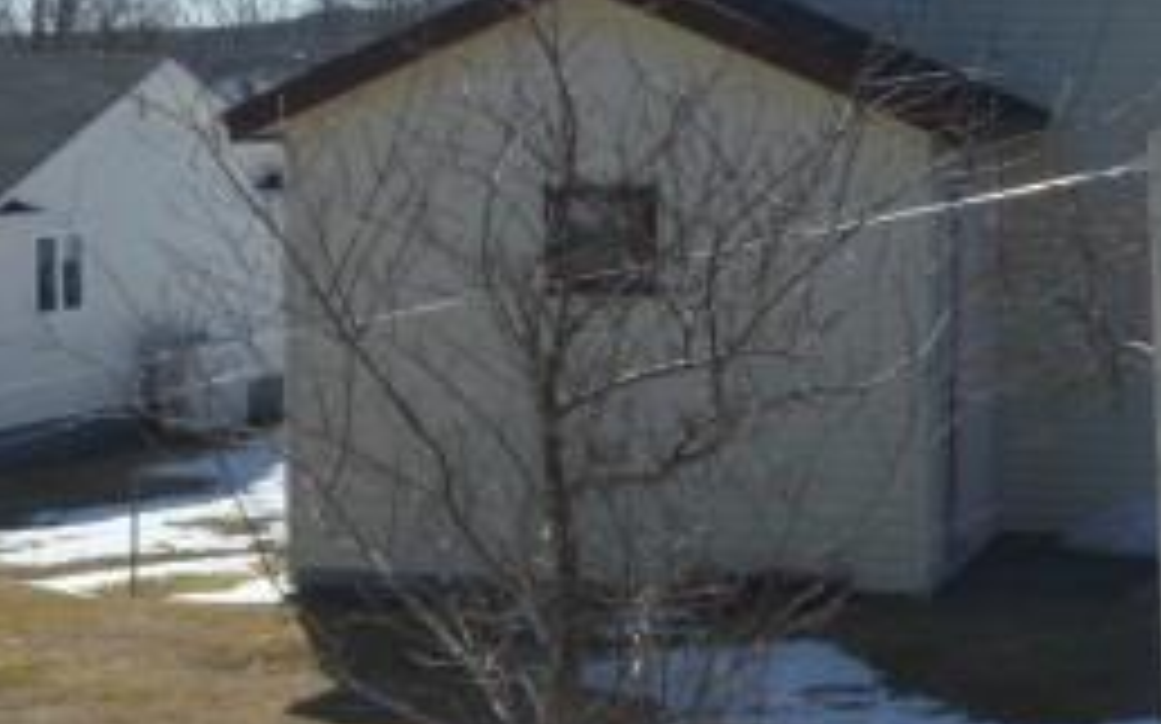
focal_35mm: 92
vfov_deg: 14.2
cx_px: 824
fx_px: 2910
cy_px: 346
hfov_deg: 22.4
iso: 80
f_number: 5.6
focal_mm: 6.3
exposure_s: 1/400
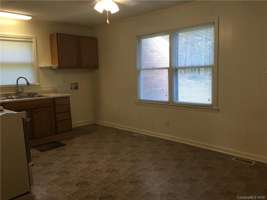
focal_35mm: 29
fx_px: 224
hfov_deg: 61.7
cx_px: 134
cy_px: 100
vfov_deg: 48.2
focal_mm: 4.15
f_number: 2.2
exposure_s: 1/30
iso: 25
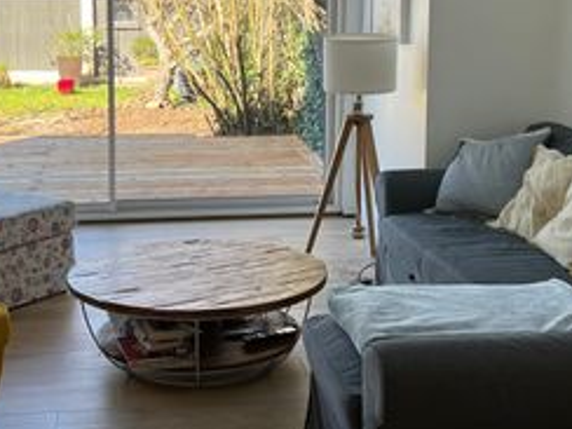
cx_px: 295
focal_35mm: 64
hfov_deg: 30.3
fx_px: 1058
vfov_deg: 22.7
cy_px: 110
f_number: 1.5
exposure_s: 1/401
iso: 50
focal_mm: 5.7
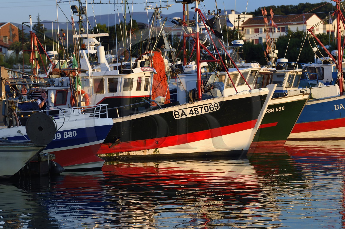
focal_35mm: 160
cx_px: 172
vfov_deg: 8.6
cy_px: 114
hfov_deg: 12.8
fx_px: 1532
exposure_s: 1/250
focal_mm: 160
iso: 200
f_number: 7.1
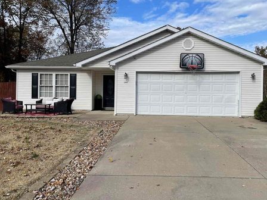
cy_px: 93
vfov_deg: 48.2
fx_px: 224
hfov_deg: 61.6
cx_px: 139
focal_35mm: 29
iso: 32
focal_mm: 4.2
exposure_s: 1/3731
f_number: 1.6
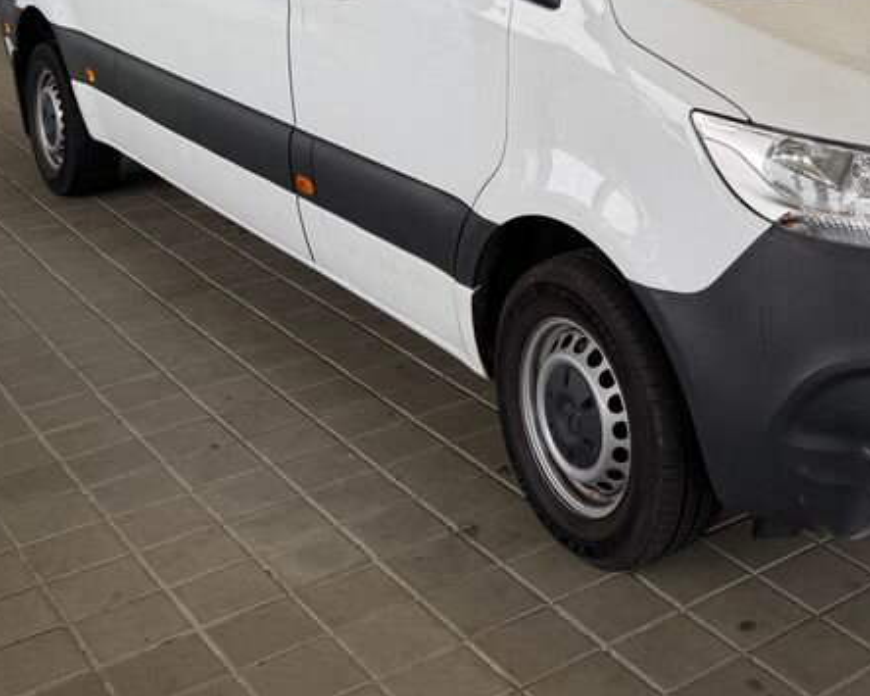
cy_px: -24
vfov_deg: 26.4
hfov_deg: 33.5
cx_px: 725
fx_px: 1390
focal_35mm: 54
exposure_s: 1/267
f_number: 1.78
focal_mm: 6.76
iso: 80
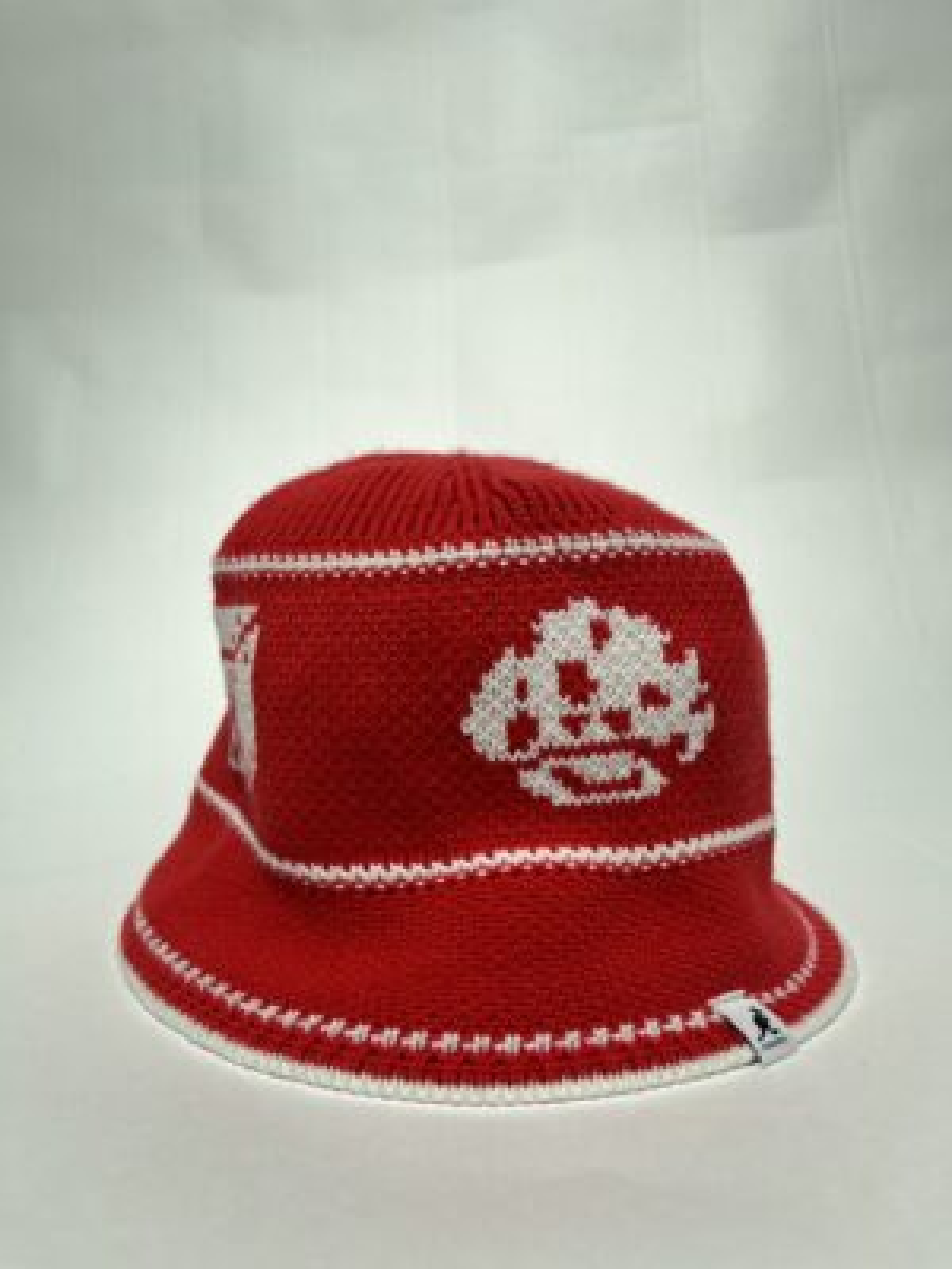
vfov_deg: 67.3
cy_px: 634
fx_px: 953
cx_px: 476
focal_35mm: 26
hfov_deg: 53.1
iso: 50
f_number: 1.6
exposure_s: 1/181
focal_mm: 5.1
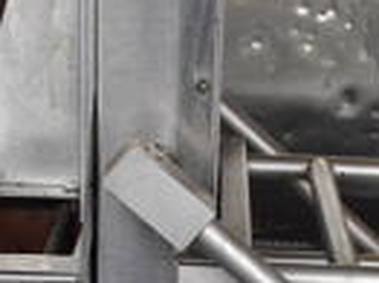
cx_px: 278
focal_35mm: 121
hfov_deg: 16.2
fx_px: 1324
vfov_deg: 11.5
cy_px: 488
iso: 800
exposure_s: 1/160
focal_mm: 18
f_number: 3.5
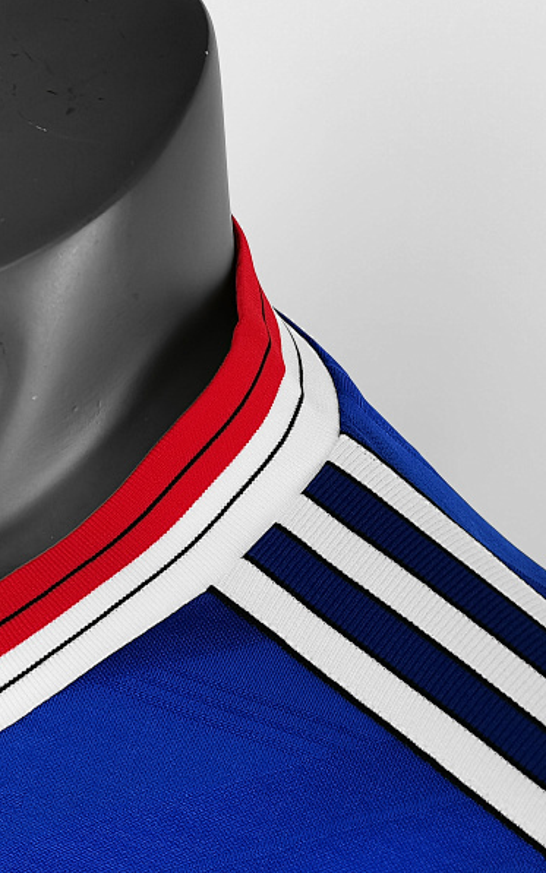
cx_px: -10
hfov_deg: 17.9
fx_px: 1691
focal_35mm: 71
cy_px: 431
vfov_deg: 29.0
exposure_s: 1/60
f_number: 1.8
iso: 160
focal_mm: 5.58
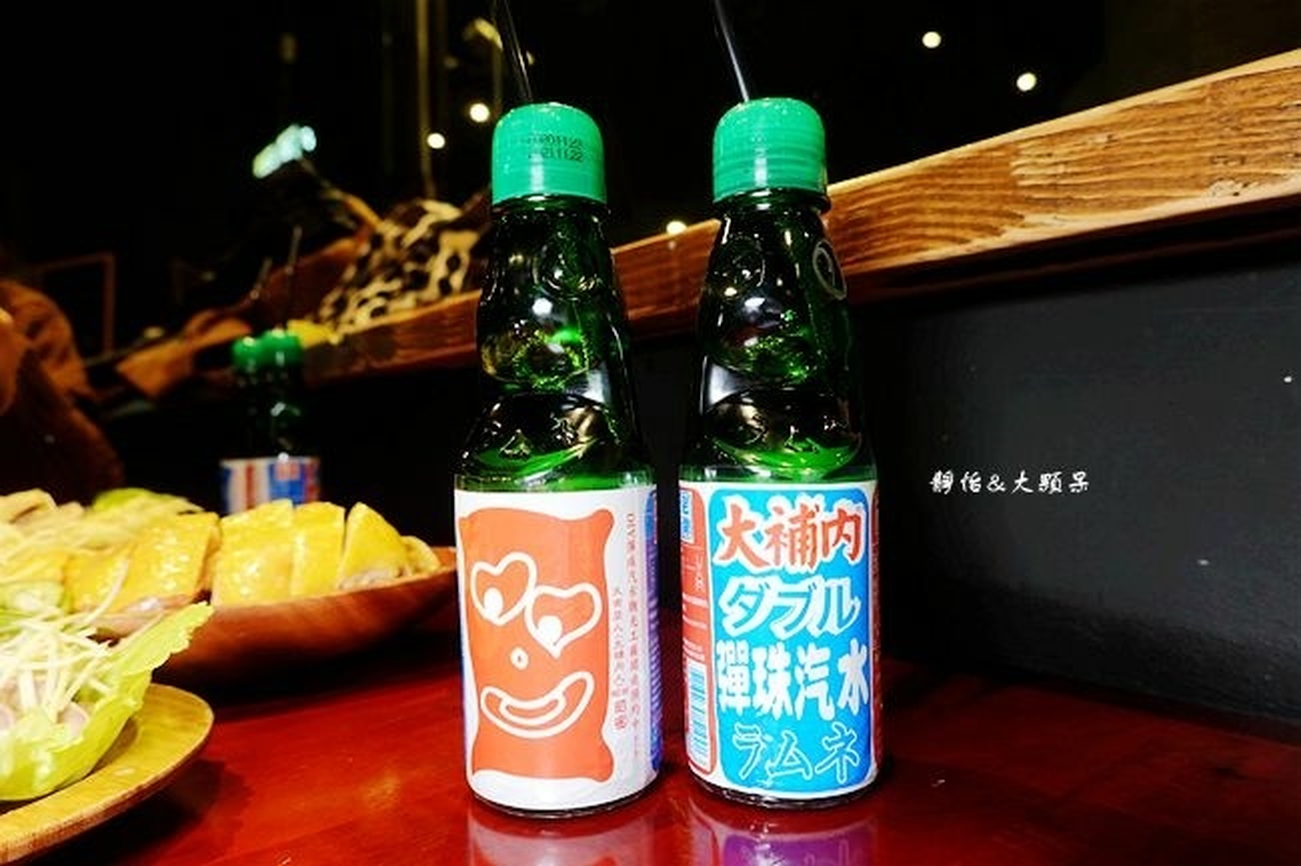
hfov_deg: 73.8
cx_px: 650
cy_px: 433
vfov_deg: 53.1
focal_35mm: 24
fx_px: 867
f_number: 2.8
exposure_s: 1/30
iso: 500
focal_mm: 9
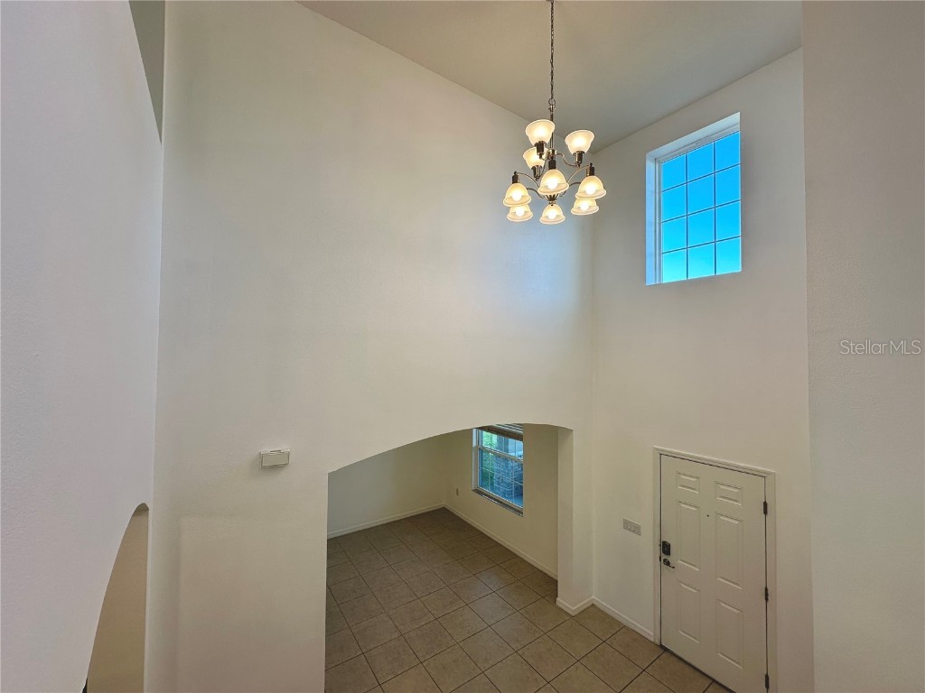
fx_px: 374
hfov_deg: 102.1
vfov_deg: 85.7
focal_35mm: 14
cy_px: 346
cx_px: 462
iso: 50
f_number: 2.2
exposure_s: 1/120
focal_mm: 2.22
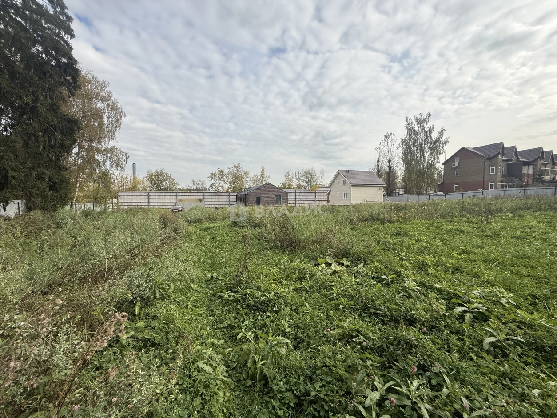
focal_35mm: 14
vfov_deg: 85.7
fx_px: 225
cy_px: 209
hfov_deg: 102.1
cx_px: 278
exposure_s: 1/1125
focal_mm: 2.22
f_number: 2.2
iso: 50
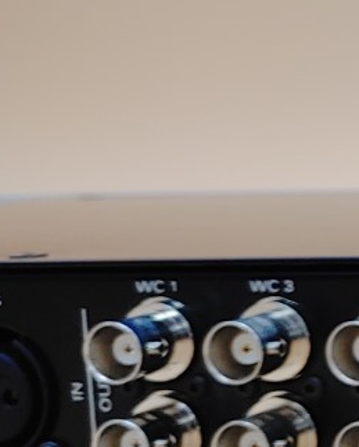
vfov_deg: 17.0
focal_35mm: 113
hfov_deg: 11.0
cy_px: 273
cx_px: 916
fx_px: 1499
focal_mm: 4.36
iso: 50
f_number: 1.8
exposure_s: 1/60
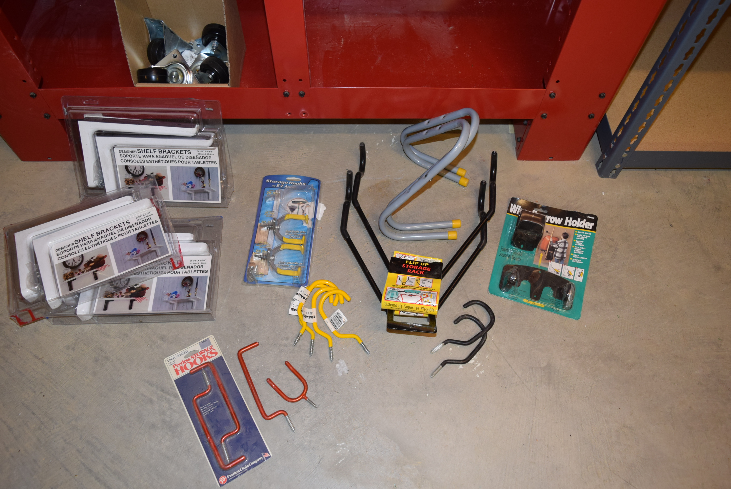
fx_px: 549
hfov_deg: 67.3
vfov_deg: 48.0
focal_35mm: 27
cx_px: 366
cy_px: 244
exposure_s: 1/80
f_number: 4.5
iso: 800
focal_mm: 18
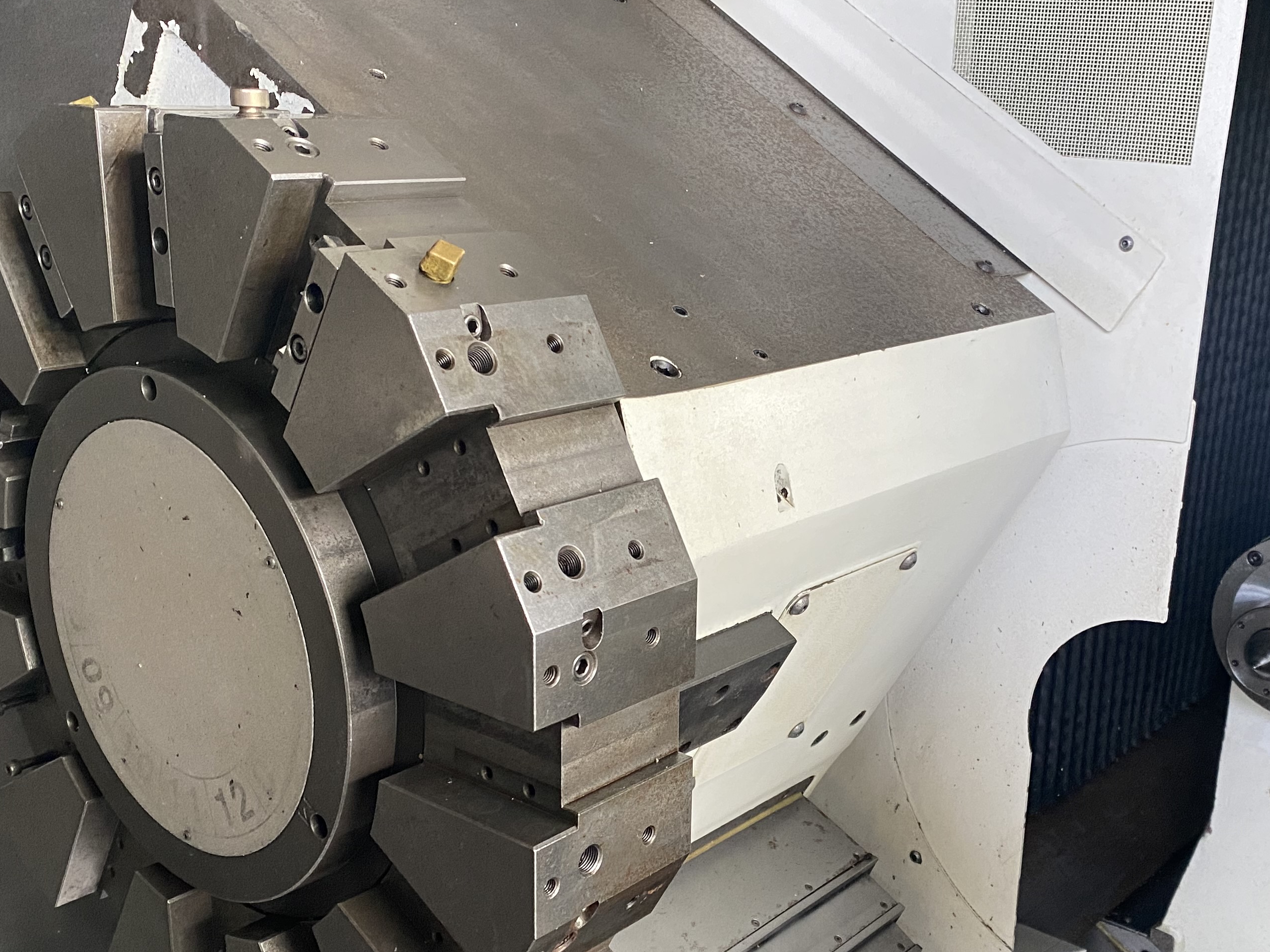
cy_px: 576
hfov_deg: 45.4
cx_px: 791
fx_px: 1504
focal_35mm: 41
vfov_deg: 35.0
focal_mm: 4.25
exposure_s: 1/60
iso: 250
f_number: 1.8
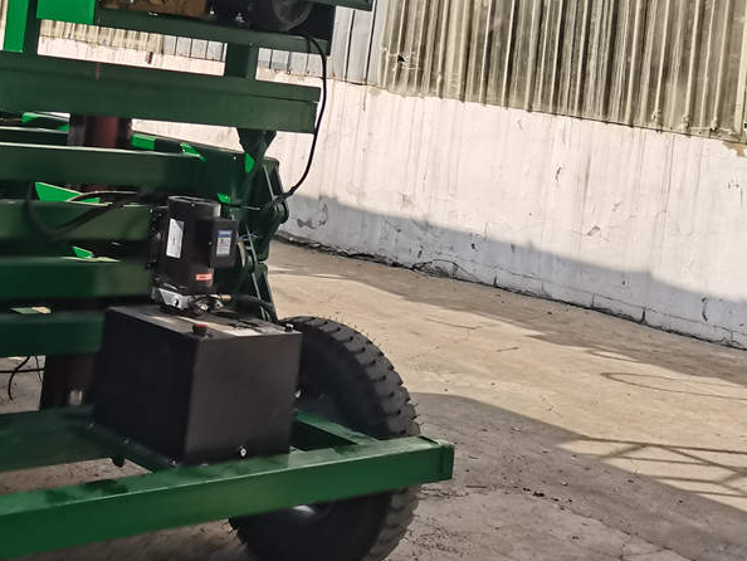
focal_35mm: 63
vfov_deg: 22.2
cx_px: 228
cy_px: -34
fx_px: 1360
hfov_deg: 30.4
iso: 50
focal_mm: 5.58
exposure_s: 1/960
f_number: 1.8
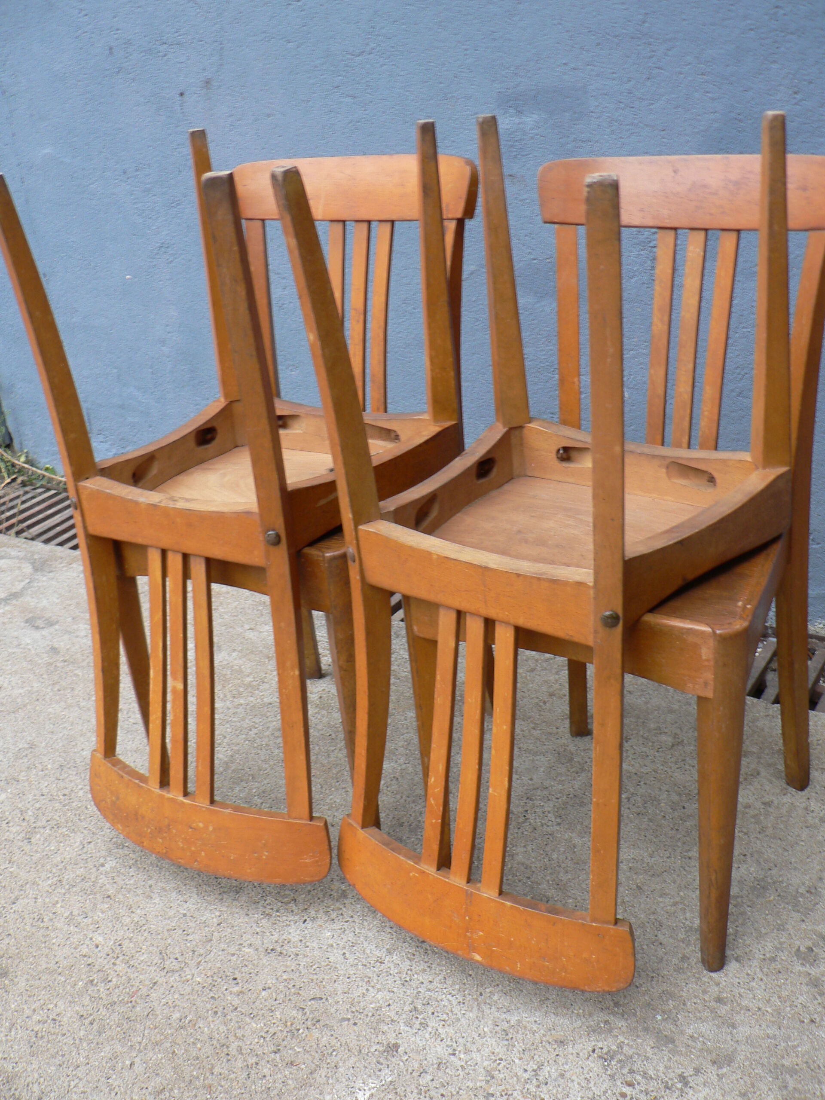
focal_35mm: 36
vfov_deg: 51.4
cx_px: 412
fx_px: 1144
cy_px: 550
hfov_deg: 39.7
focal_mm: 6
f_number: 2.8
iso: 80
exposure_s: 1/30
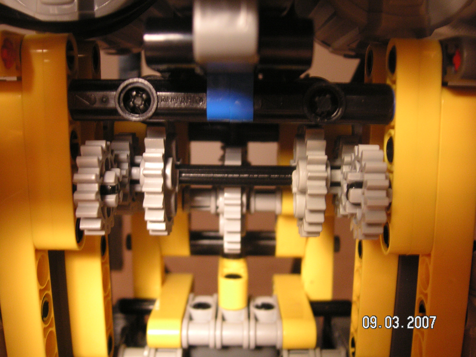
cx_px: 238
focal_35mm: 37
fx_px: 509
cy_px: 178
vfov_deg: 38.7
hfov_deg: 50.1
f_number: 2.8
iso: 100
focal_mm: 6.1
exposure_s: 1/15
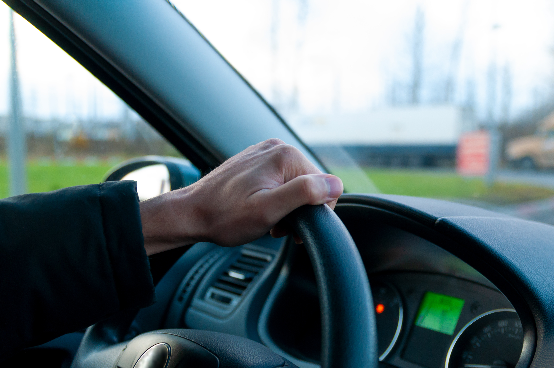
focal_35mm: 43
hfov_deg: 45.9
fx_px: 654
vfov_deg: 31.4
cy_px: 188
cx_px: 281
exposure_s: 1/80
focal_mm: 27
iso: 1000
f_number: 2.8
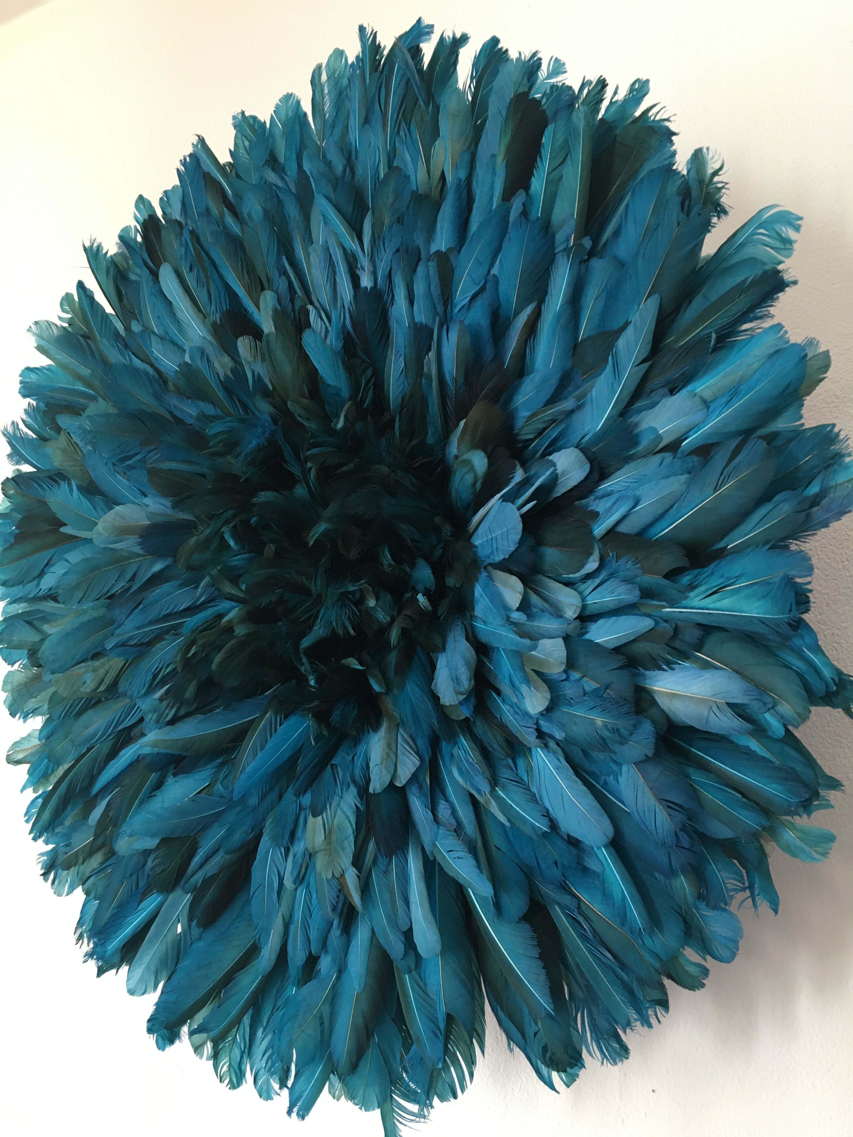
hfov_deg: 48.2
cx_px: 426
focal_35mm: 29
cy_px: 568
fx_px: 953
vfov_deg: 61.7
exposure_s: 1/33
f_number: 2.2
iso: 125
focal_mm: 4.15
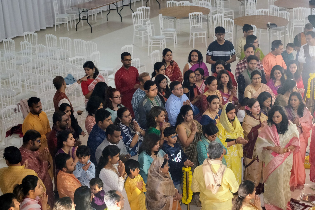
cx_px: 202
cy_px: 123
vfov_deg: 17.7
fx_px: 674
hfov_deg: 26.2
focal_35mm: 77
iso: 2500
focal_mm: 35
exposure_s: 1/320
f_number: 2
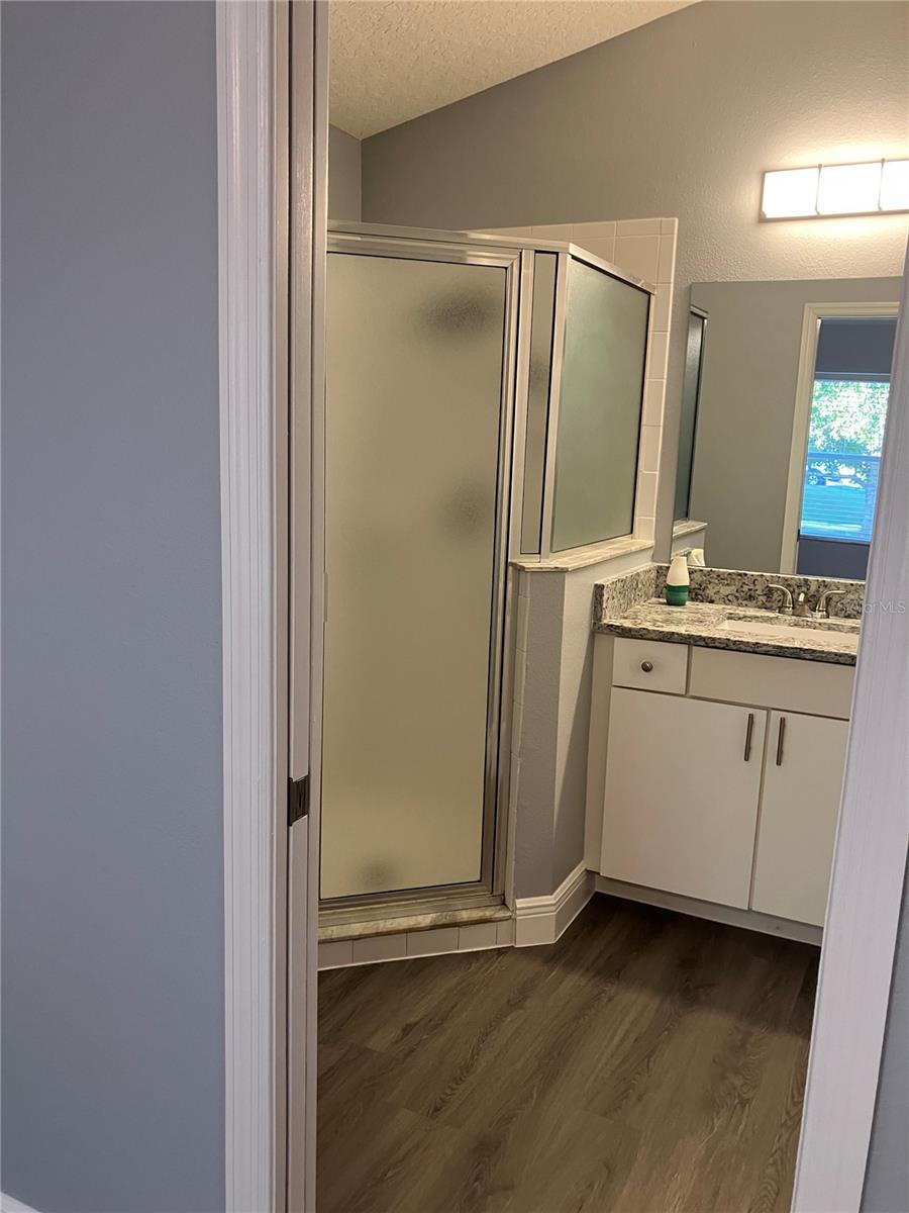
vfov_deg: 63.4
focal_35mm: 28
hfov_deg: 49.7
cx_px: 454
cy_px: 606
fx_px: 980
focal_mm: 3.99
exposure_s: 1/60
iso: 200
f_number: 1.8
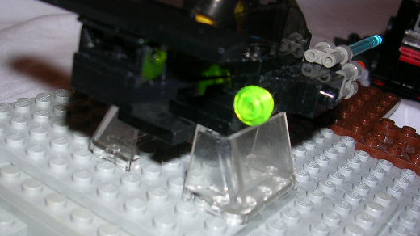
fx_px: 568
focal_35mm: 51
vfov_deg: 23.5
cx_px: 190
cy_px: 122
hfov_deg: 40.6
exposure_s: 1/60.1
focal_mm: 5.8
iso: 50
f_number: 2.8
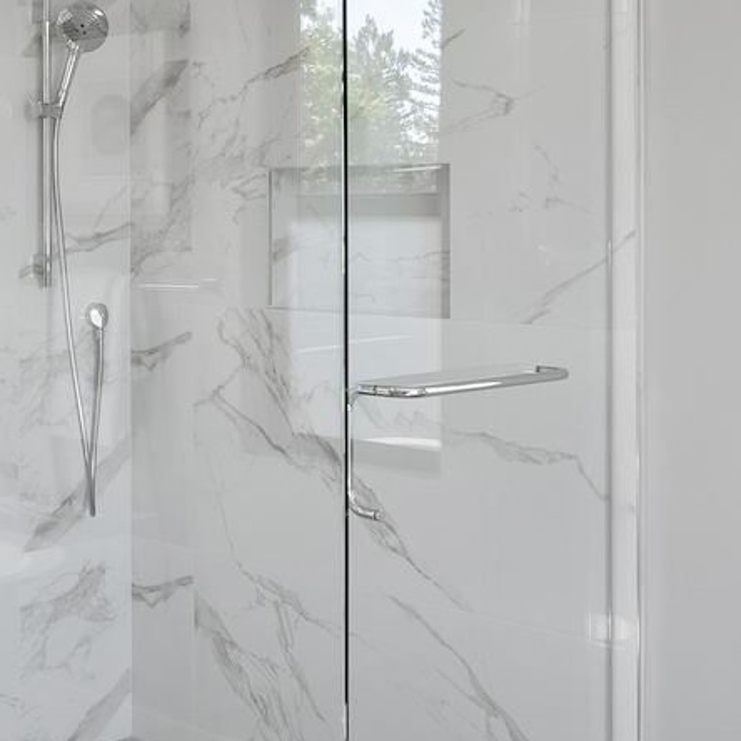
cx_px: 58
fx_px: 1574
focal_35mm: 65
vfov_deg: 26.3
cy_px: 219
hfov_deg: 25.6
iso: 100
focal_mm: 16
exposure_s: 1/4
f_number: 9
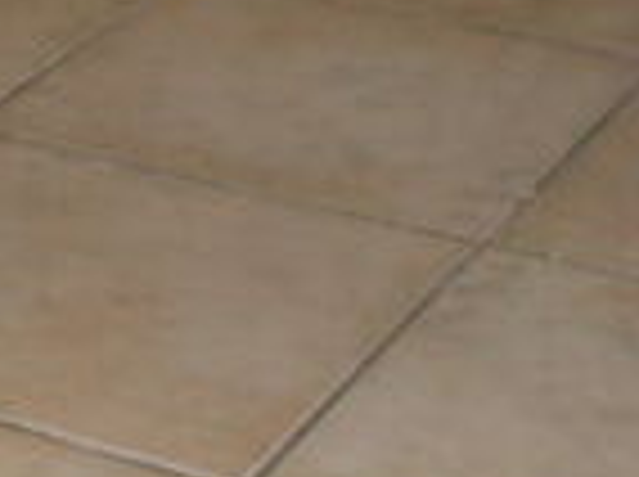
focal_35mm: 166
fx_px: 3059
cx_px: -436
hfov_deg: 11.2
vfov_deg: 8.7
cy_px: -270
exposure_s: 1/60
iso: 250
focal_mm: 9
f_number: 4.5
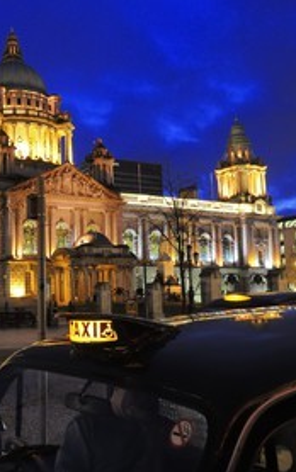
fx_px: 477
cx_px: 3
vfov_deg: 52.7
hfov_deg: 31.9
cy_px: 236
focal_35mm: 37
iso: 1600
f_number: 5.6
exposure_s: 1/6
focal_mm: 24
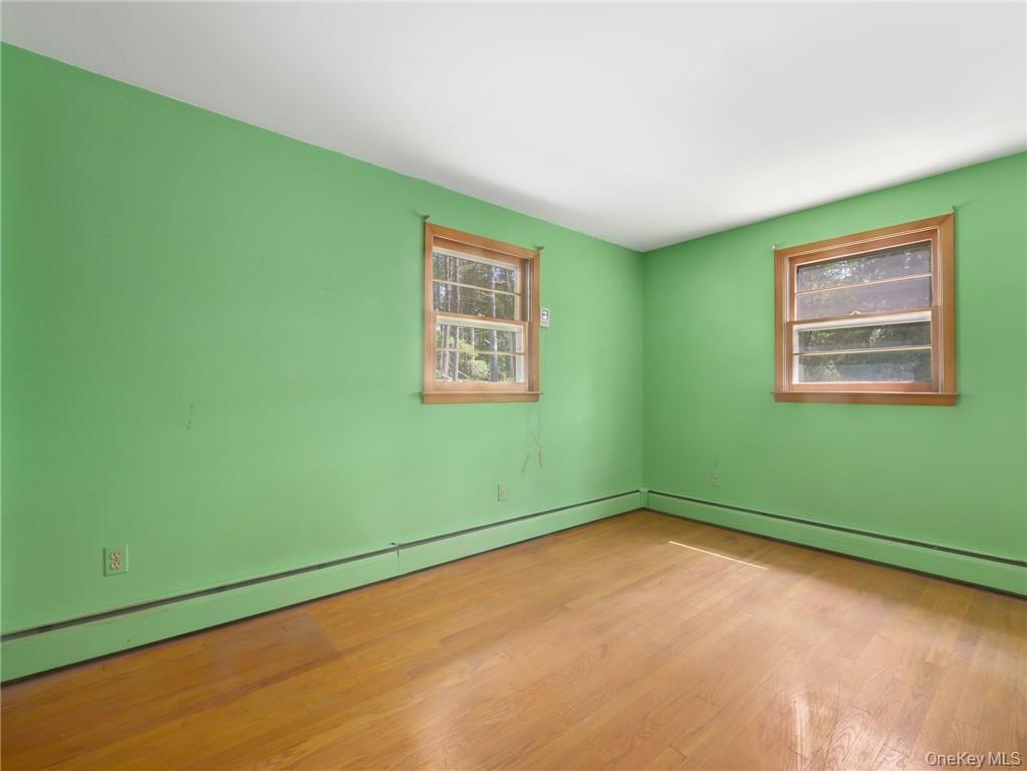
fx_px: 416
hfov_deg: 102.0
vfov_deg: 85.7
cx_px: 514
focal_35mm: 14
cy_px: 386
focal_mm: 7
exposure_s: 1/3
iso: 400
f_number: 8
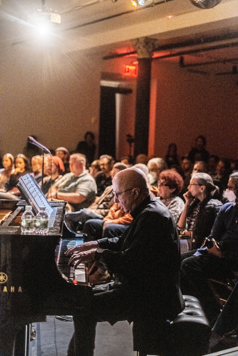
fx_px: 526
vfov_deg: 37.5
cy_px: 178
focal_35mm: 53
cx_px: 119
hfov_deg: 25.5
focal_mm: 35
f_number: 1.4
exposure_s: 1/250
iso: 3200
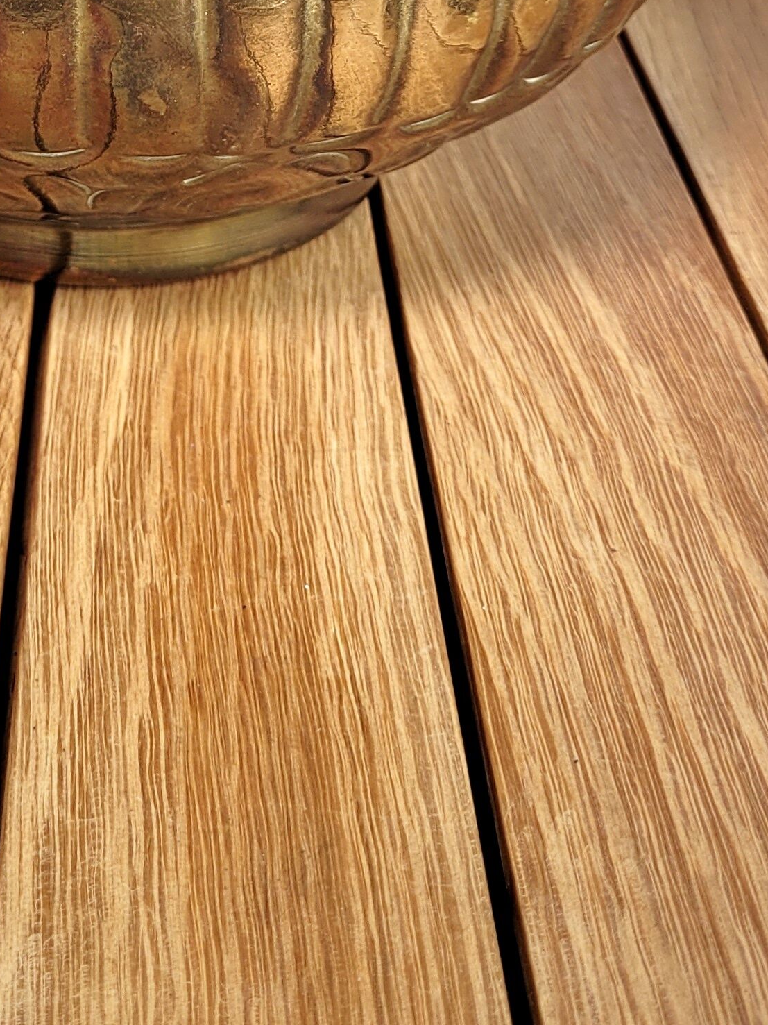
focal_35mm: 71
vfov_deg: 24.6
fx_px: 2101
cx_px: 88
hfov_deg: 20.3
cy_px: -230
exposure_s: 1/302
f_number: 1.8
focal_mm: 5.4
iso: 40
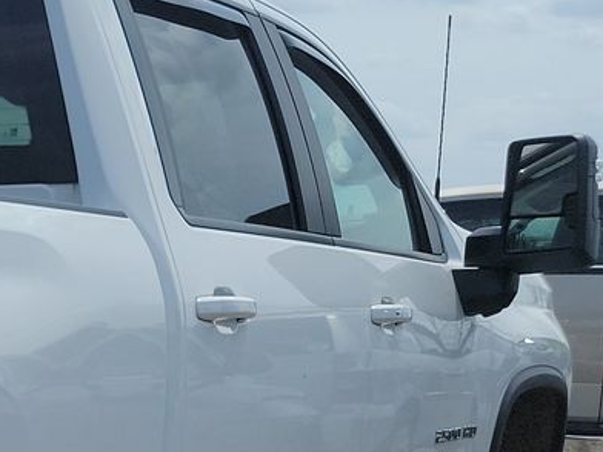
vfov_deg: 14.7
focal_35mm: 98
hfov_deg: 16.4
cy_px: 526
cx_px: -525
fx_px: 1707
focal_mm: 6.7
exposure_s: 1/1562
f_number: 1.8
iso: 50
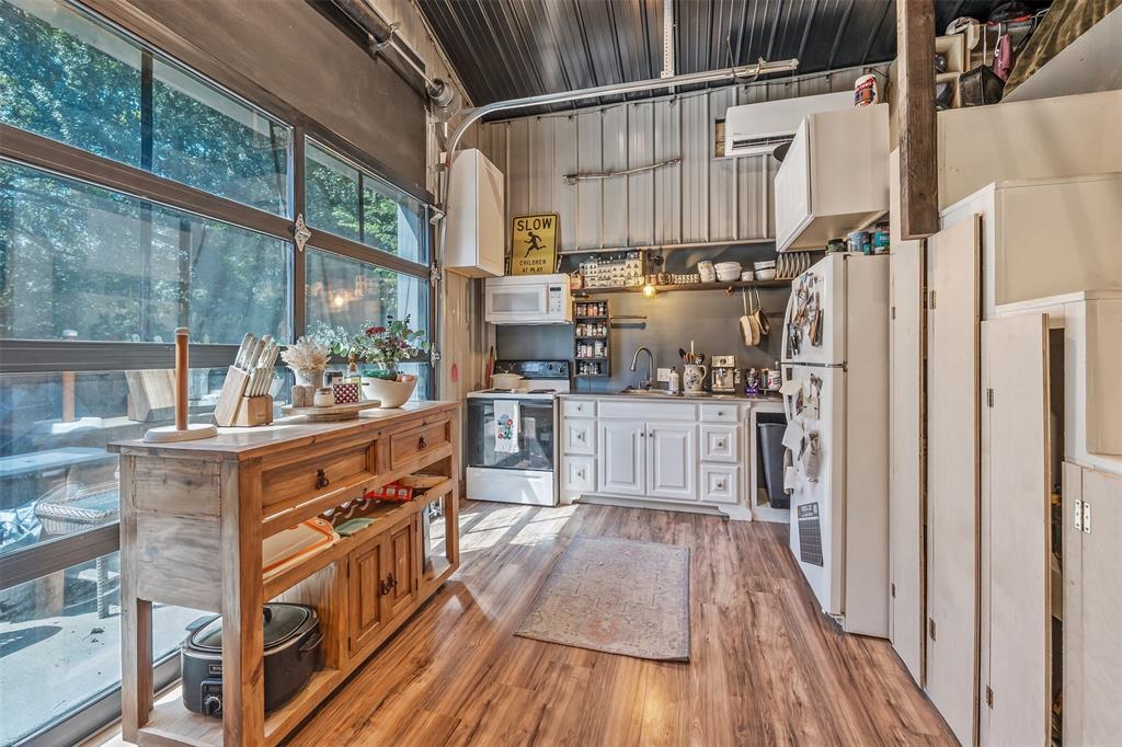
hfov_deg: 104.3
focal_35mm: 14
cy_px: 374
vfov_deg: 81.2
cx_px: 561
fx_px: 436
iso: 800
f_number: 8
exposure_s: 1/8
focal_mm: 14
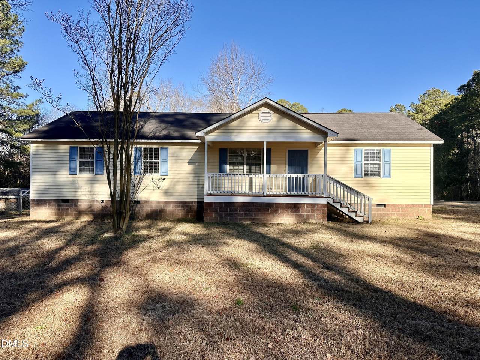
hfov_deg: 71.6
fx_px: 333
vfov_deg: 56.8
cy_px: 180
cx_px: 240
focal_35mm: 24
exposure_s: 1/2469
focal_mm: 6.86
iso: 80
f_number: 1.78
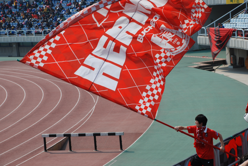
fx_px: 724
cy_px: 83
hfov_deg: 19.4
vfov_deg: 13.1
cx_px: 124
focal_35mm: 105
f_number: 6.3
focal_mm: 70
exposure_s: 1/640
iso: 200
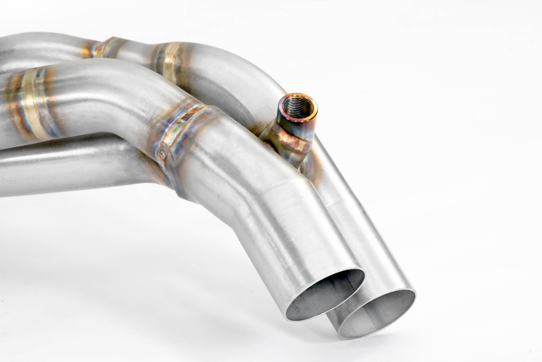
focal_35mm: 142
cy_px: 181
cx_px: 271
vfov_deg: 9.7
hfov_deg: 14.4
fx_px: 2138
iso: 5000
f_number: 13
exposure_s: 1/160
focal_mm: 95
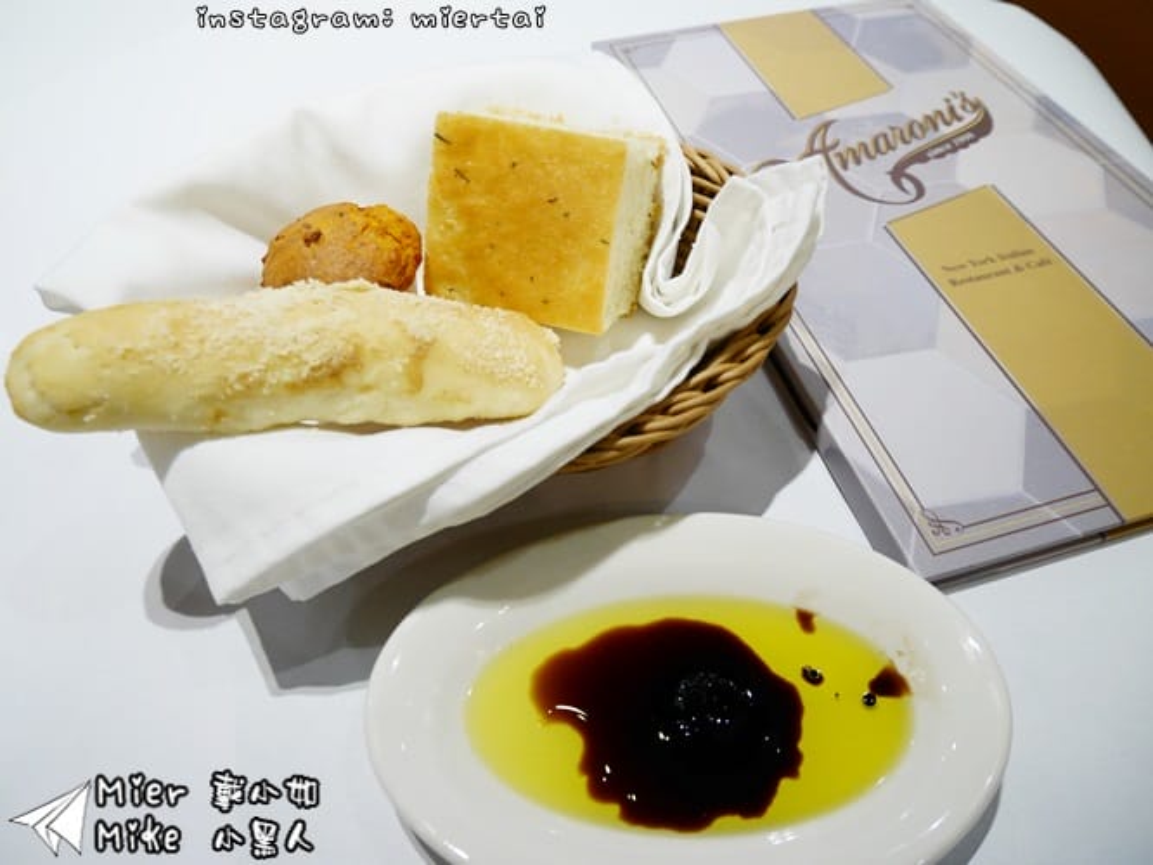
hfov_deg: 67.3
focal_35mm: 26
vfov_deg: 53.1
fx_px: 866
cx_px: 576
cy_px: 432
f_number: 4.1
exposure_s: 1/60
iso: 1000
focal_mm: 13
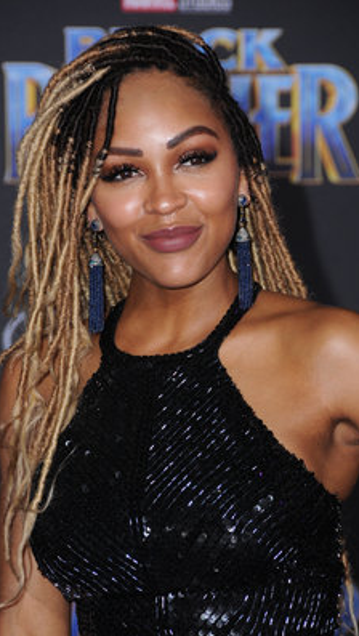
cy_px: 317
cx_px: 159
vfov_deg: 9.1
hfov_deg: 5.1
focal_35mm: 237
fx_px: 4001
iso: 640
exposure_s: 1/200
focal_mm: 150
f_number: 9
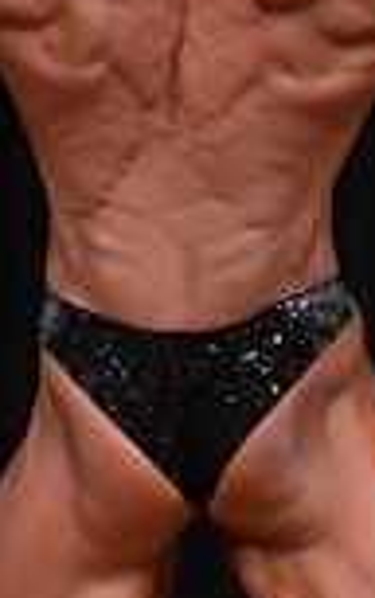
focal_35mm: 1467
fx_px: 23921
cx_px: 197
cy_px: 320
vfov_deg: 1.4
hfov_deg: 0.9
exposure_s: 1/400
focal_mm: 190
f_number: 5.6
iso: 4000
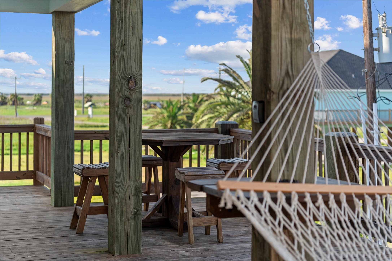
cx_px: 196
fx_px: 762
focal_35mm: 70
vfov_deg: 19.5
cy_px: 130
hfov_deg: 28.8
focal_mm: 70
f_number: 2.8
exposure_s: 1/640
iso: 100
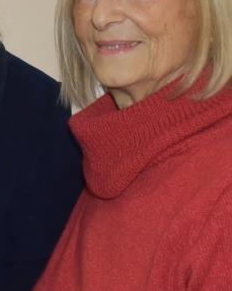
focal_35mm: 116
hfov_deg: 12.3
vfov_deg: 16.6
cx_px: -173
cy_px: 80
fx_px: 994
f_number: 5.6
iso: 1600
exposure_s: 1/80
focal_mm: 23
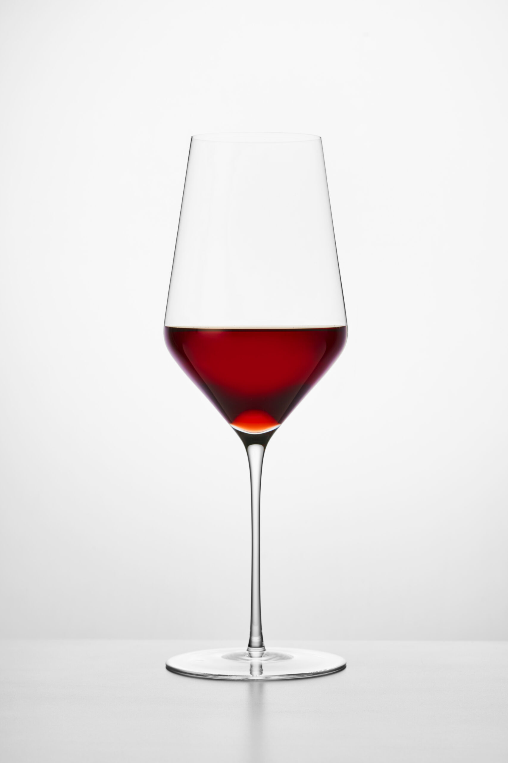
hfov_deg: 15.2
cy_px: 382
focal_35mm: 90
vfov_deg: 22.6
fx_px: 1905
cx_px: 254
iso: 100
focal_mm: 90
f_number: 14
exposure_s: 1/160
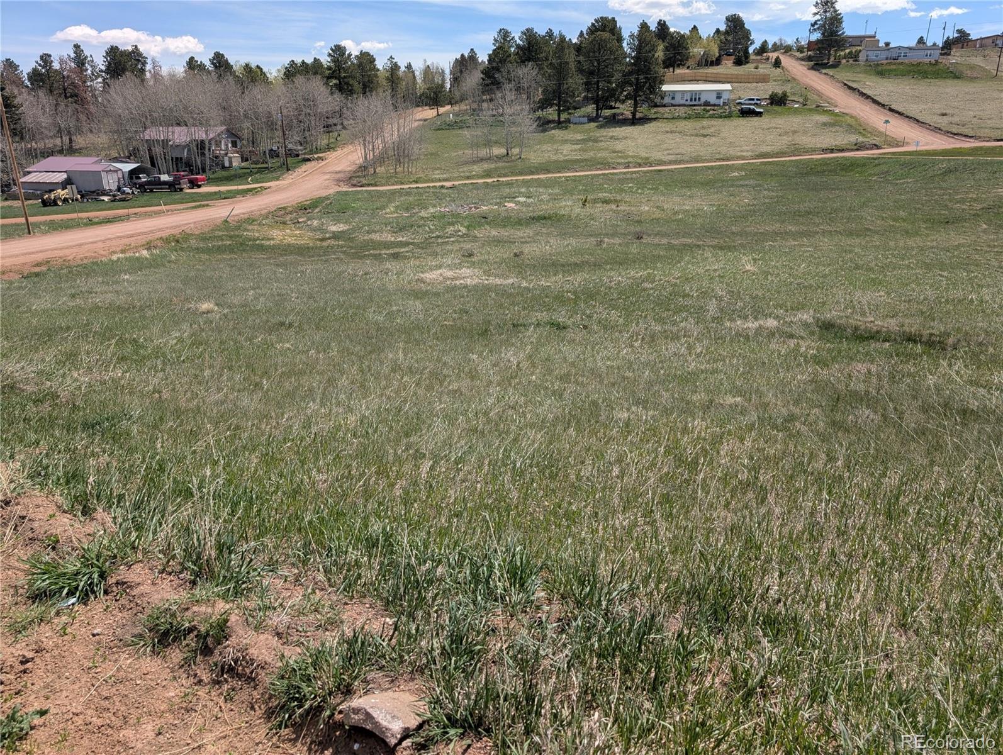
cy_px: 378
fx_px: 696
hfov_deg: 71.5
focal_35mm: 24
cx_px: 502
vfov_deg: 56.9
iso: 21
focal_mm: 6.9
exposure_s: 1/1193
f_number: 1.68
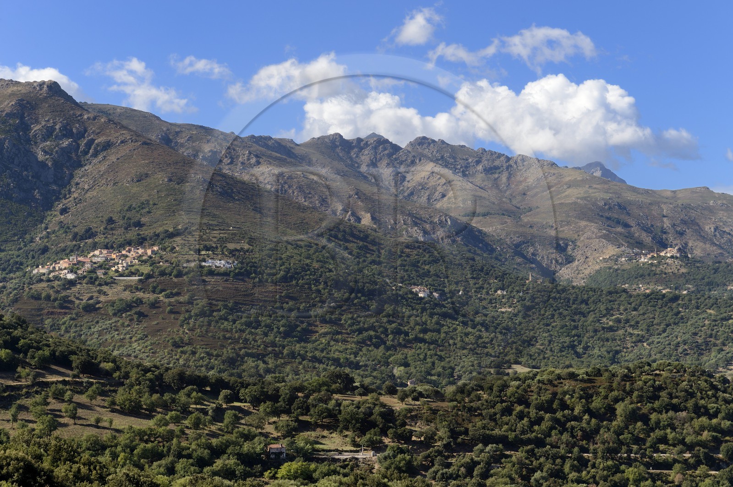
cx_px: 366
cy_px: 244
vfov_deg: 19.4
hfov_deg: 28.9
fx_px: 1424
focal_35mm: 70
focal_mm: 70
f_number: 9
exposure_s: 1/320
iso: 200
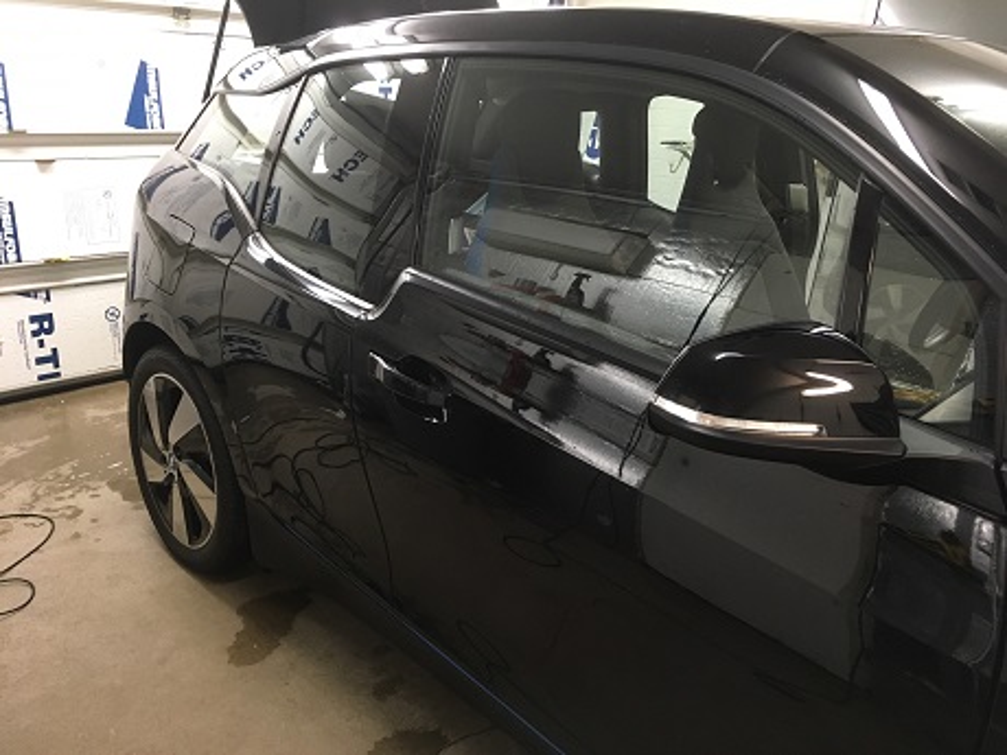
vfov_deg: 48.2
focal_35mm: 29
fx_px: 844
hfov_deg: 61.7
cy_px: 378
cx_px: 504
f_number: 2.2
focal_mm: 4.15
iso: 125
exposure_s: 1/30
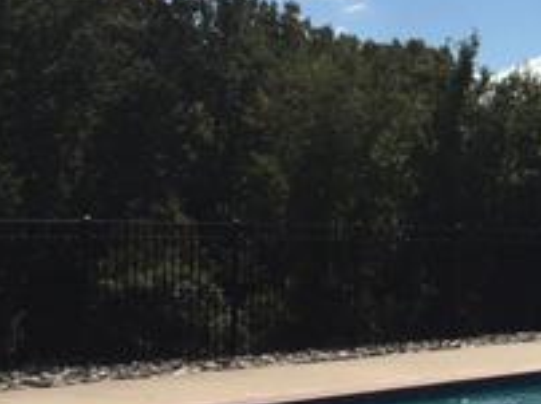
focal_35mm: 92
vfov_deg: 16.0
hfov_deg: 20.0
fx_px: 1436
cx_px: 653
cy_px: 262
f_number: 2.2
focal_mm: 4.15
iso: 25
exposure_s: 1/4049
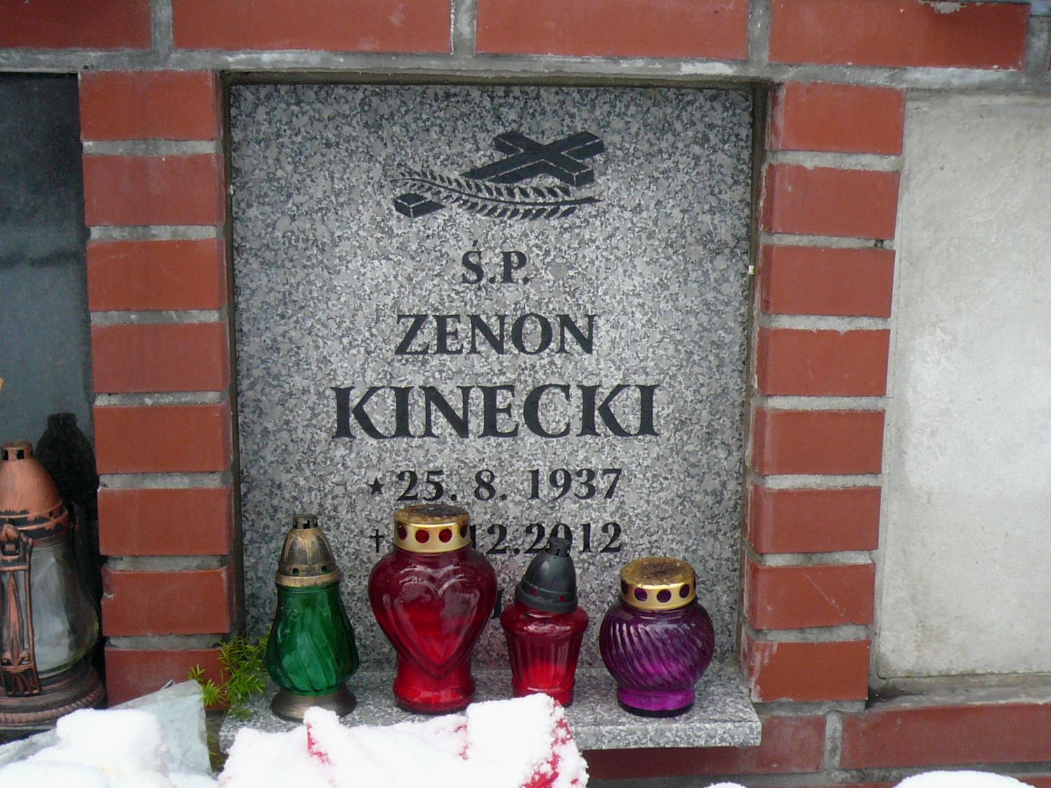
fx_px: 1336
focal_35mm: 44
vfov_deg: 32.9
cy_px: 394
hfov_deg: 42.9
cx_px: 526
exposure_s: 1/20
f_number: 2.8
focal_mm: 4.7
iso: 100
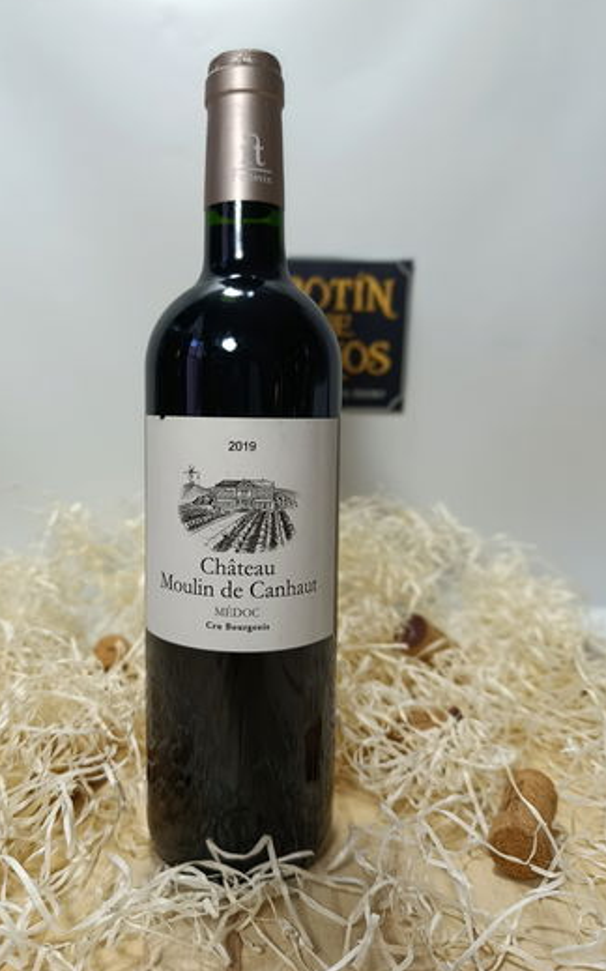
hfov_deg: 48.9
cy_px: 484
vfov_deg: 72.6
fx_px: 661
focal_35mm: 25
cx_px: 238
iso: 98
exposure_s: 1/100
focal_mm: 6.11
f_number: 1.65
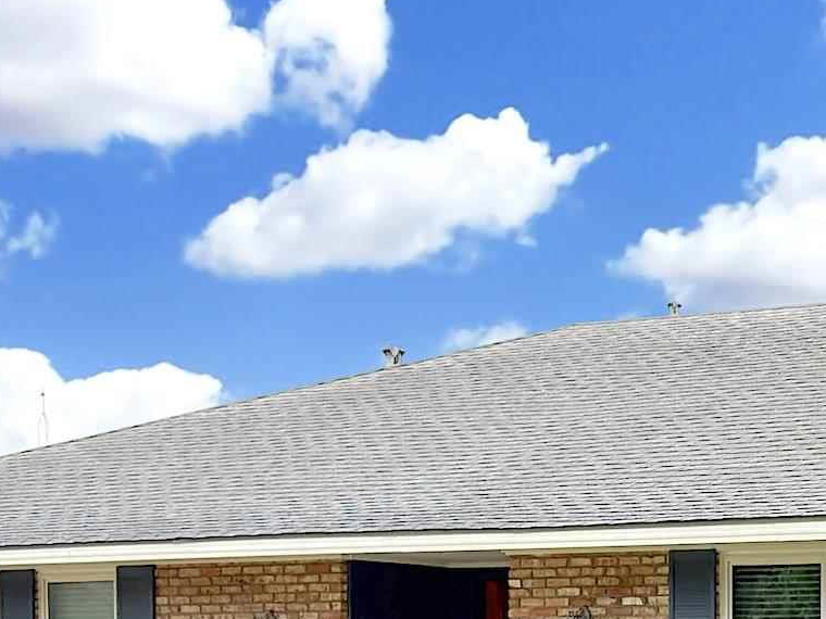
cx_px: 1052
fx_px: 2315
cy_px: 772
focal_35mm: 97
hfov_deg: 18.9
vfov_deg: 14.7
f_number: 1.78
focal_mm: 6.76
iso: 100
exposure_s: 1/1076
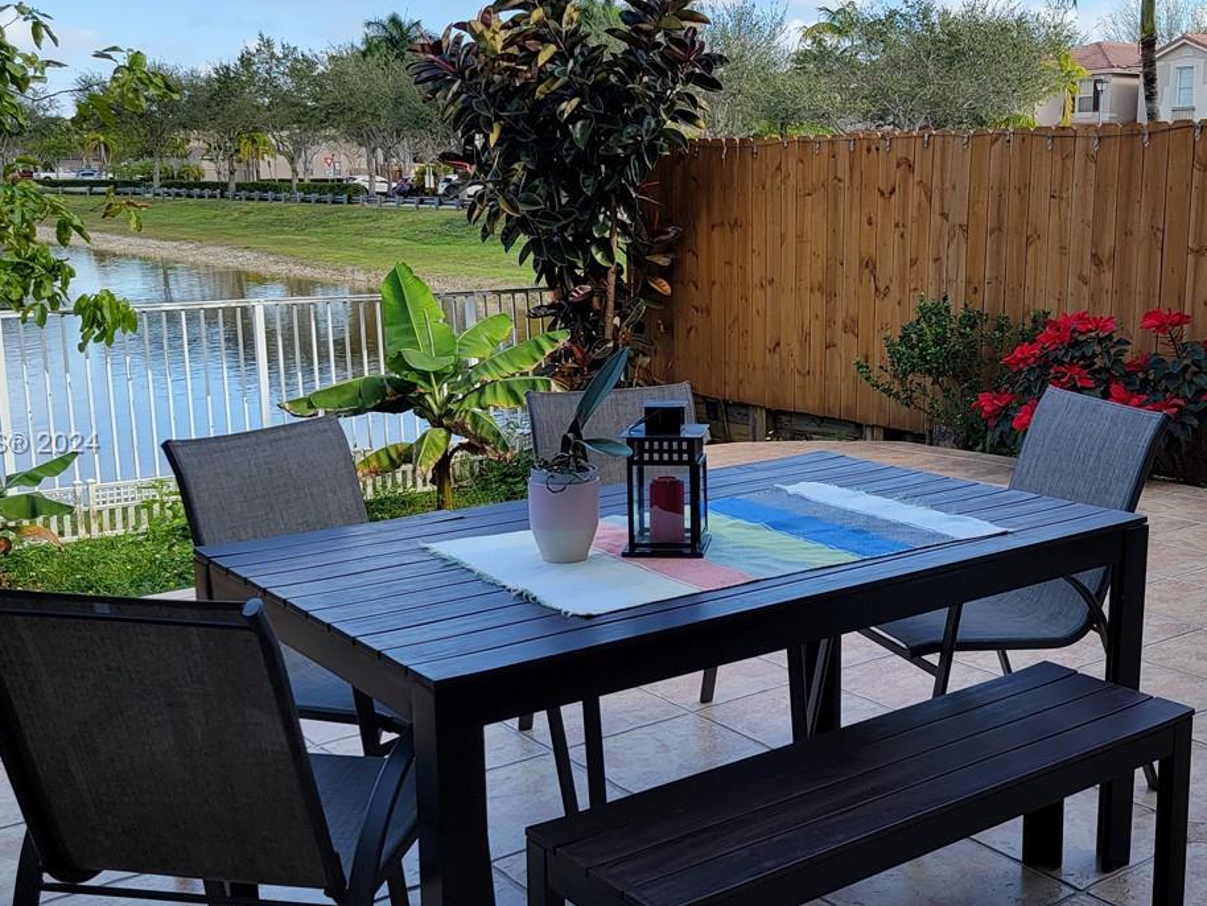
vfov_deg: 34.4
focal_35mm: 42
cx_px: 733
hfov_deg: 44.5
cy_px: 445
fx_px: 1465
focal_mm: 6.7
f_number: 1.8
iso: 16
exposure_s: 1/315
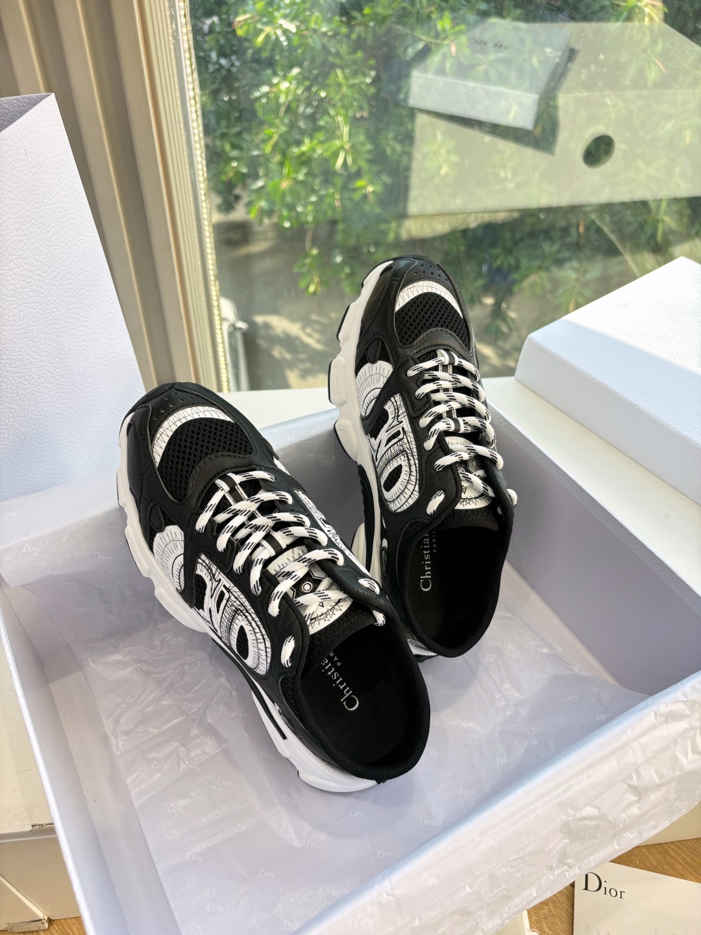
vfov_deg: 67.3
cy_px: 468
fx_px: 702
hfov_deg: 53.1
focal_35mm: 26
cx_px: 350
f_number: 1.6
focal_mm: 5.96
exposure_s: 1/290
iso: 50
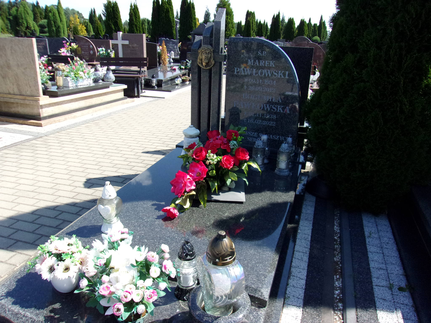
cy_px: 162
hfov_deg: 65.3
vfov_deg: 51.4
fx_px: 336
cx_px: 216
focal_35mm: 27
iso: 200
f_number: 10.4
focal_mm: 4.9
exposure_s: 1/140
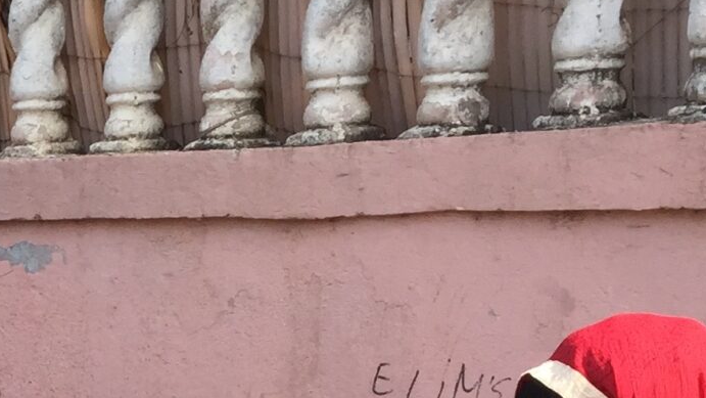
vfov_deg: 9.4
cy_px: 890
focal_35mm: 117
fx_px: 2191
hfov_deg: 17.5
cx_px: -140
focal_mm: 4.15
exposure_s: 1/534
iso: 32
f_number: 2.2
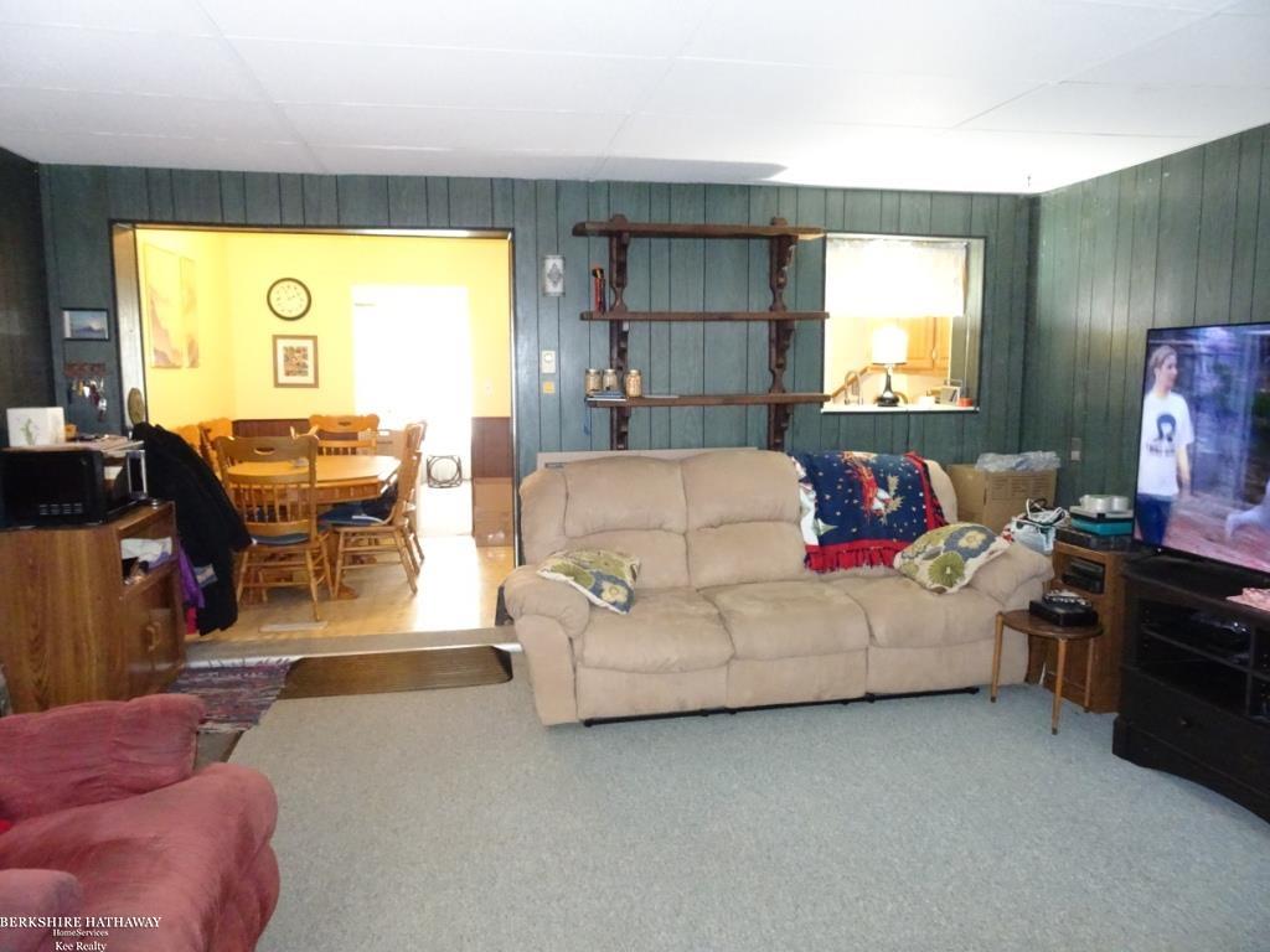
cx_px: 635
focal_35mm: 24
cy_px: 476
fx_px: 881
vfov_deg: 56.8
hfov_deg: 71.6
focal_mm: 4.1
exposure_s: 1/30
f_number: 3.5
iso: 1600
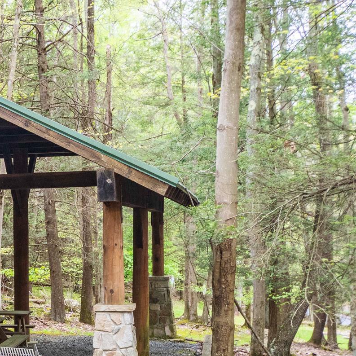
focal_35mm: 79
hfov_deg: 20.7
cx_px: -53
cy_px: 220
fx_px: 919
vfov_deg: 21.9
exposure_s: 1/125
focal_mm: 24
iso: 640
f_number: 5.6
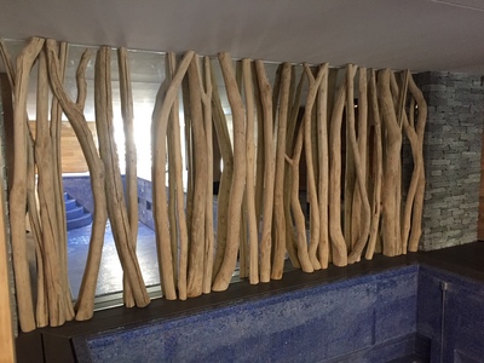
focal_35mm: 29
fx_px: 405
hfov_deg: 61.7
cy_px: 182
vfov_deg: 48.2
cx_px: 242
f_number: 2.2
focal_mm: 4.15
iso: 320
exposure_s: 1/33
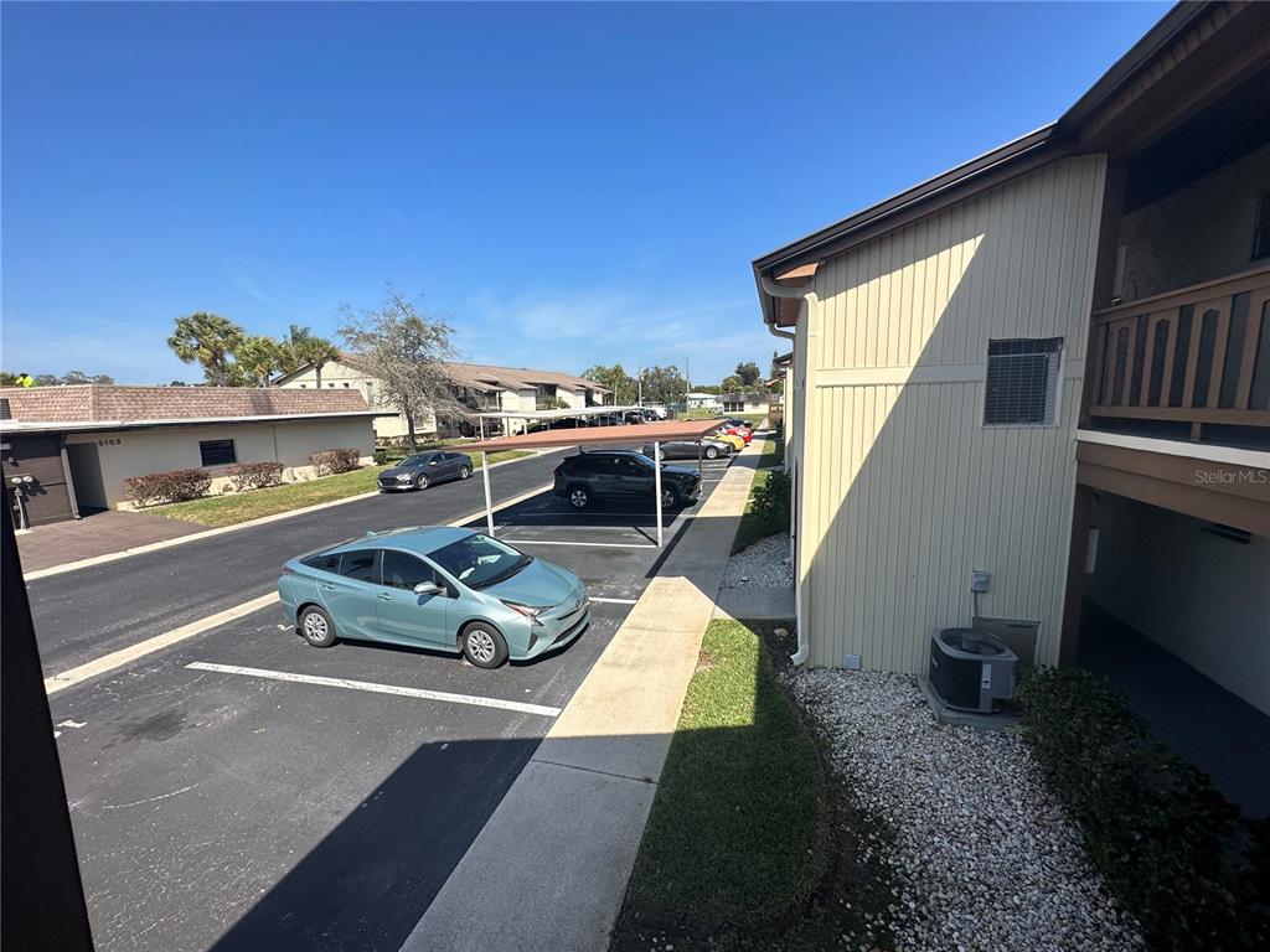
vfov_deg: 85.7
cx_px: 635
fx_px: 514
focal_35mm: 14
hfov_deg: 102.1
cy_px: 476
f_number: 2.2
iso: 50
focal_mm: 2.22
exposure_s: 1/2681
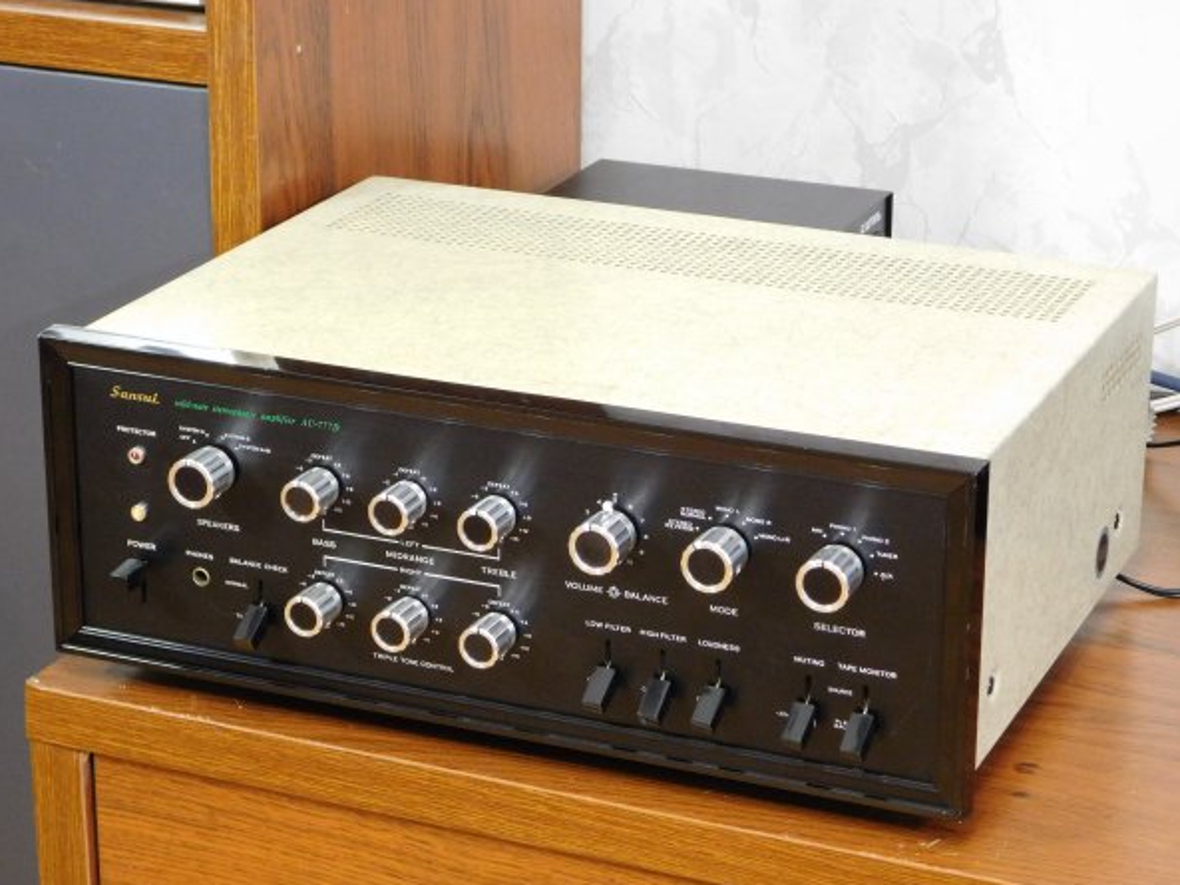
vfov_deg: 16.1
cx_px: 589
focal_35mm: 92
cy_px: 445
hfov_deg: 21.3
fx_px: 3137
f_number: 4.5
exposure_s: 1/13
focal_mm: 16.1
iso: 800
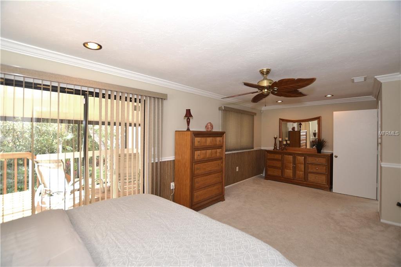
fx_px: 167
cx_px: 200
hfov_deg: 100.4
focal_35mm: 15
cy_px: 134
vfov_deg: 77.3
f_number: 4.5
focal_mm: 10
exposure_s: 1/80
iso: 200
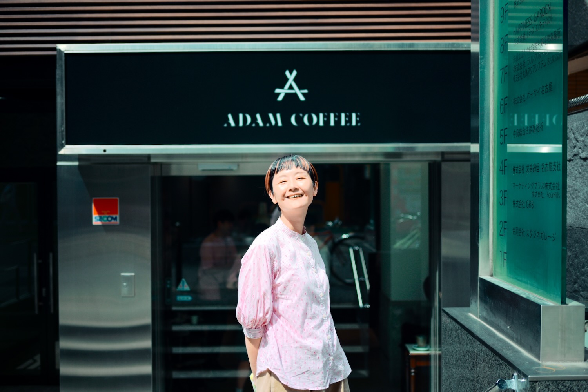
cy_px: 196
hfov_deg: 48.5
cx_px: 294
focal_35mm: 40
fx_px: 653
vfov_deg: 33.4
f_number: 2
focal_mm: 40
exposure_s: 1/2500
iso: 125
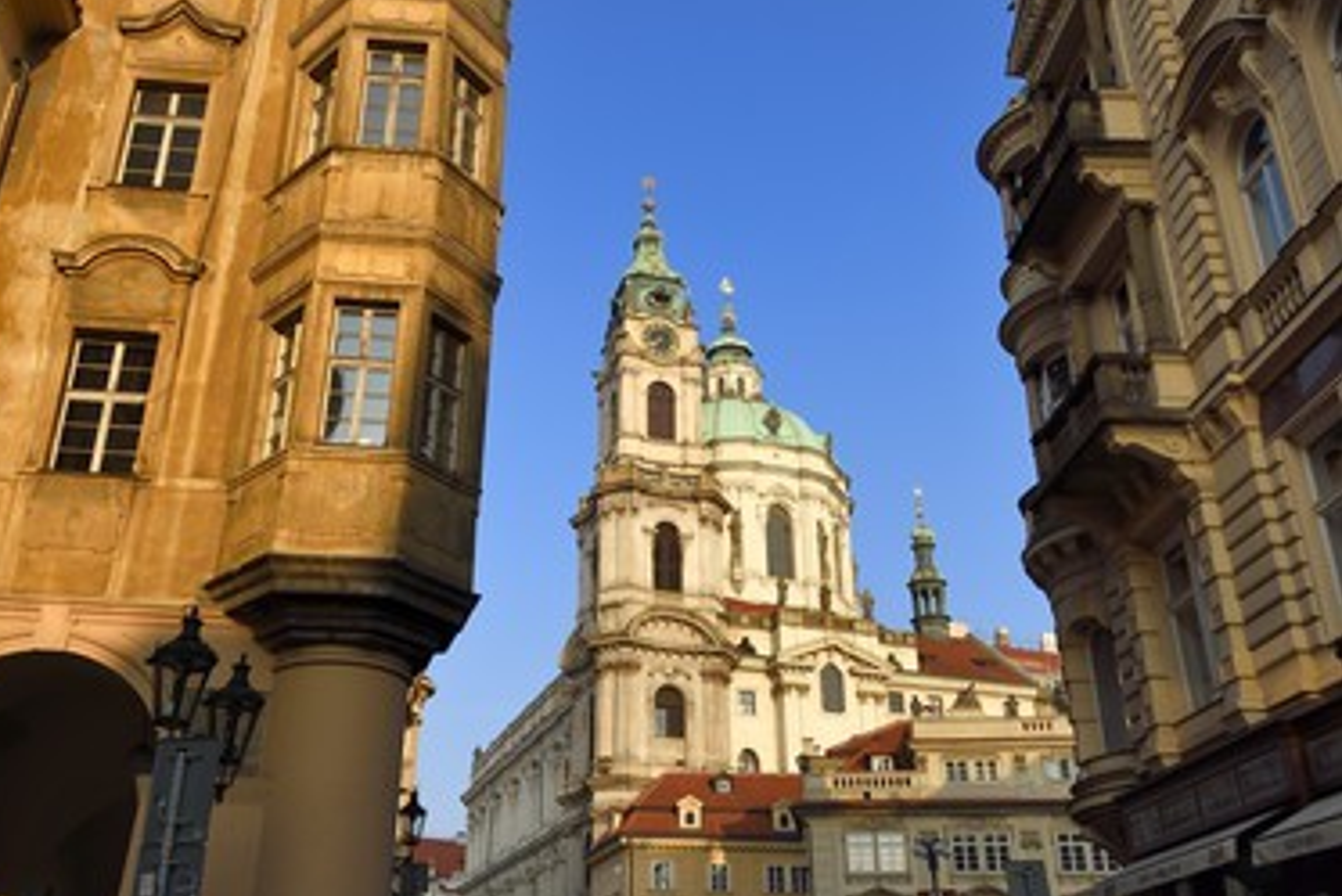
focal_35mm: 36
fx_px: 1342
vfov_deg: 36.9
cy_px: 446
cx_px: 590
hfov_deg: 53.0
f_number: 13
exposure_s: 1/200
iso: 400
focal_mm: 32
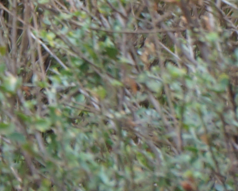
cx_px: -232
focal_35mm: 1219
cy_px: -325
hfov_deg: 1.6
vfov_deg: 1.3
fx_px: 8588
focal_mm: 122
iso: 400
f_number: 5.6
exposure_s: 1/200
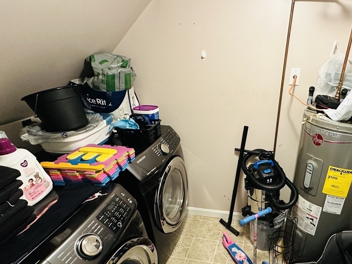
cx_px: 232
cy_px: 162
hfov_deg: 74.3
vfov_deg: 60.4
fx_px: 224
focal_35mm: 22
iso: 500
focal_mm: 2.22
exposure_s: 1/60
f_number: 2.2
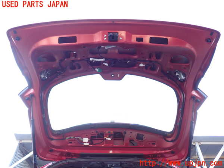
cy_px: 84
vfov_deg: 49.7
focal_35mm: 28
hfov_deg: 63.4
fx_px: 181
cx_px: 112
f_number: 2.2
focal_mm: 5.05
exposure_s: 1/60
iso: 100
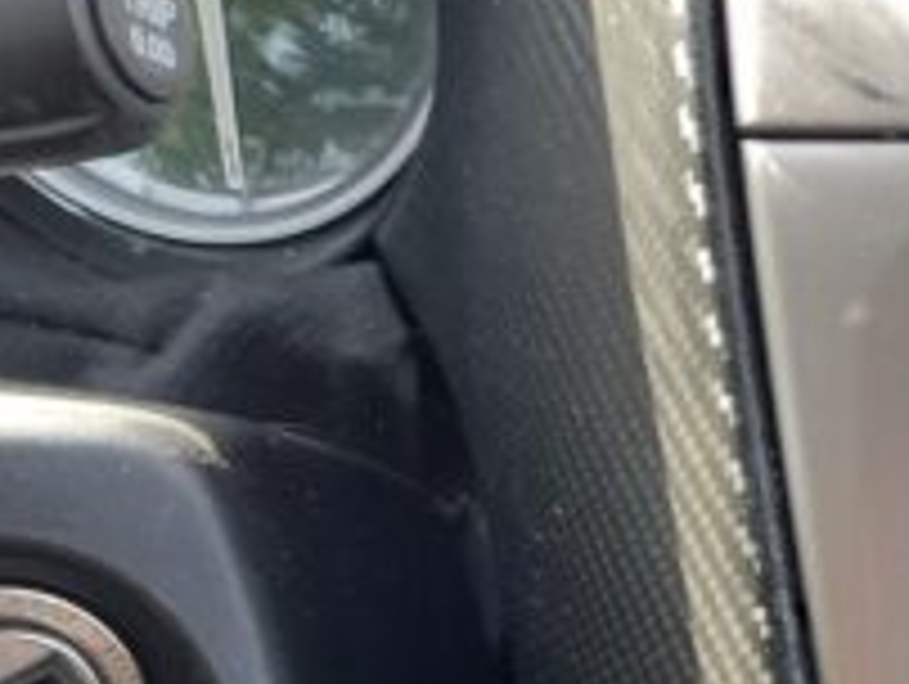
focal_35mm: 99
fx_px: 2603
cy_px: 1210
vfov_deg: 13.5
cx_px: 1616
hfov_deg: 16.6
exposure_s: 1/50
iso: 125
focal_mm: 4.6
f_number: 2
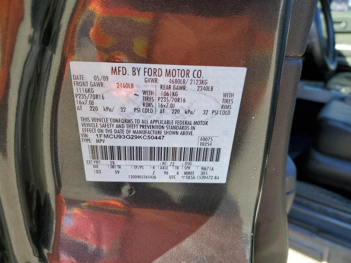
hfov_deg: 67.3
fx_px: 264
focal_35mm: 26
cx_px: 176
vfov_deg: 53.1
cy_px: 132
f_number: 1.5
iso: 50
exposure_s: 1/385
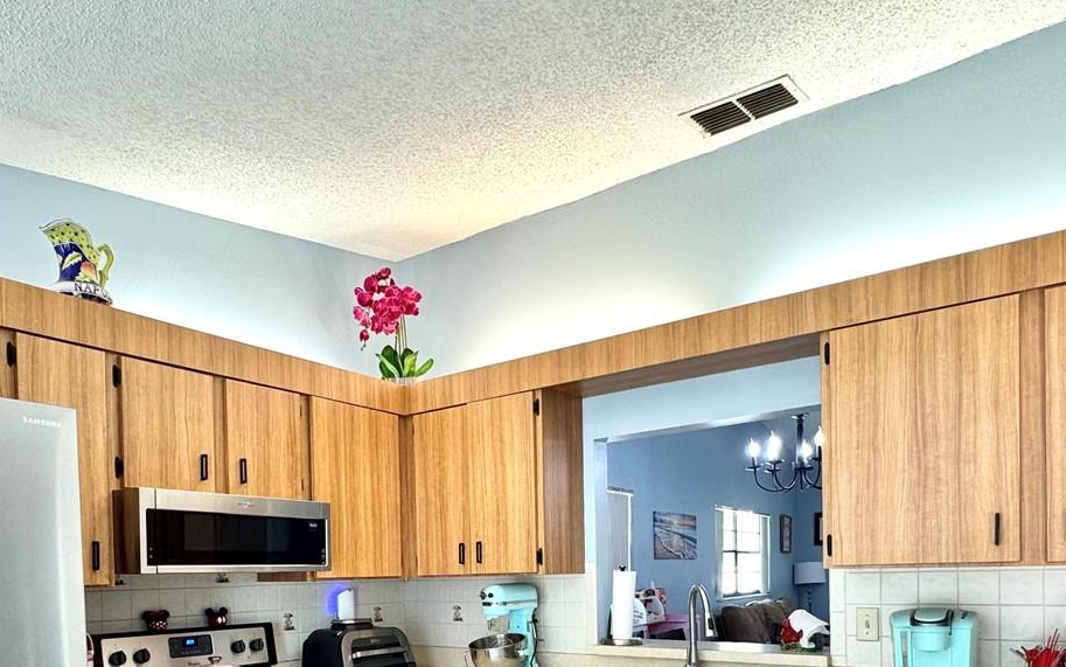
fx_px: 755
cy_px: 597
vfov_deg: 43.6
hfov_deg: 70.1
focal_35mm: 26
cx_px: 465
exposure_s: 1/120
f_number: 2.2
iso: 200
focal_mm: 2.22
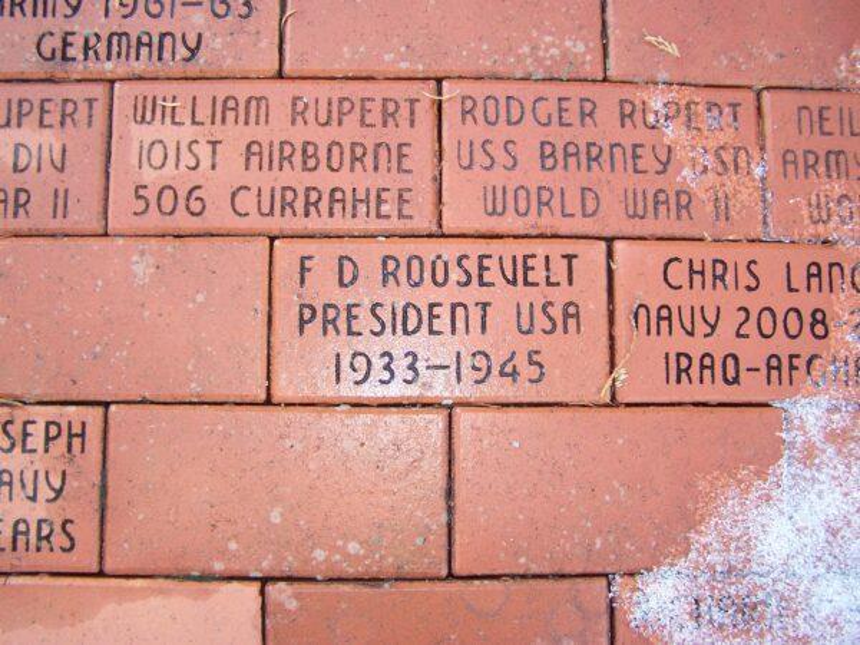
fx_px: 944
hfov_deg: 49.0
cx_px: 430
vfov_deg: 37.7
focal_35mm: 38
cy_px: 322
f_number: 2.8
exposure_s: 1/125
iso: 140
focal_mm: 6.3
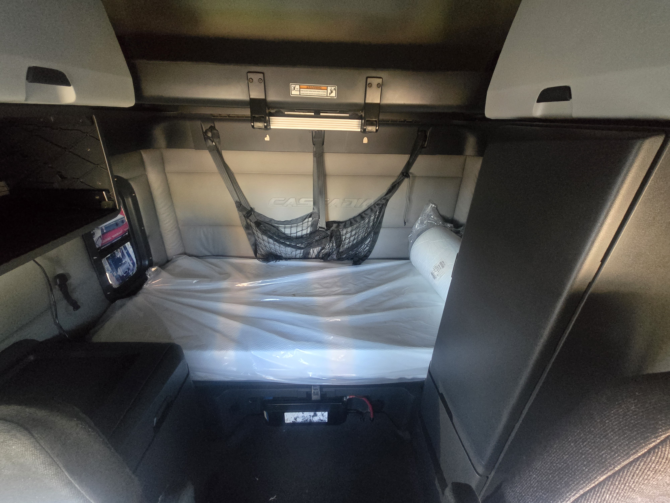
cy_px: 252
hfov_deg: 106.2
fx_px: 252
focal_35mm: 13
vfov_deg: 89.9
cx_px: 335
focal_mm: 2.2
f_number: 2.2
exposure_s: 1/60
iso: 1250
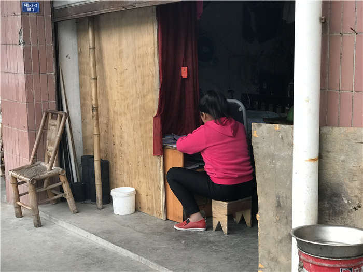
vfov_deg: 25.7
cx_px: 182
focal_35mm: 57
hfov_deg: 33.8
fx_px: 598
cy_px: 136
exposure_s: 1/50
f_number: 2.8
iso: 50
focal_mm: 6.6
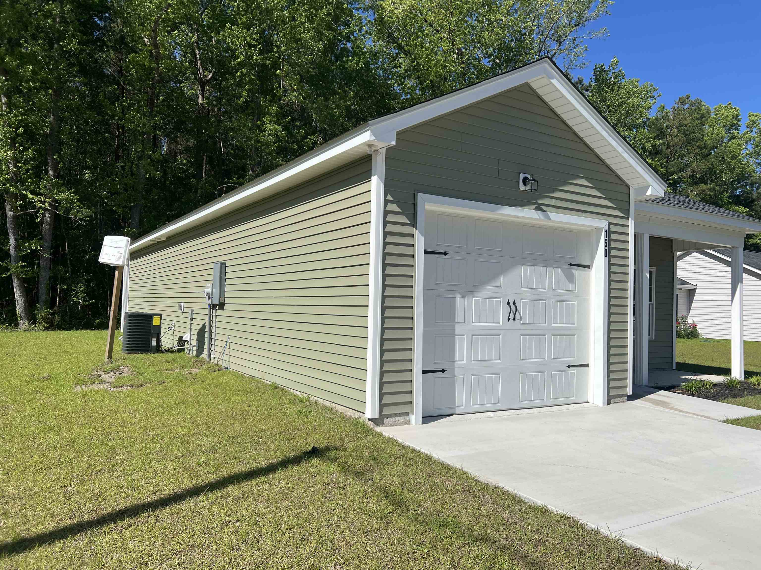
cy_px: 285
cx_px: 380
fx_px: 572
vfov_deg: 53.1
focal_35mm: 26
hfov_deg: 67.3
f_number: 1.5
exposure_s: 1/6579
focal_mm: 5.7
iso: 50
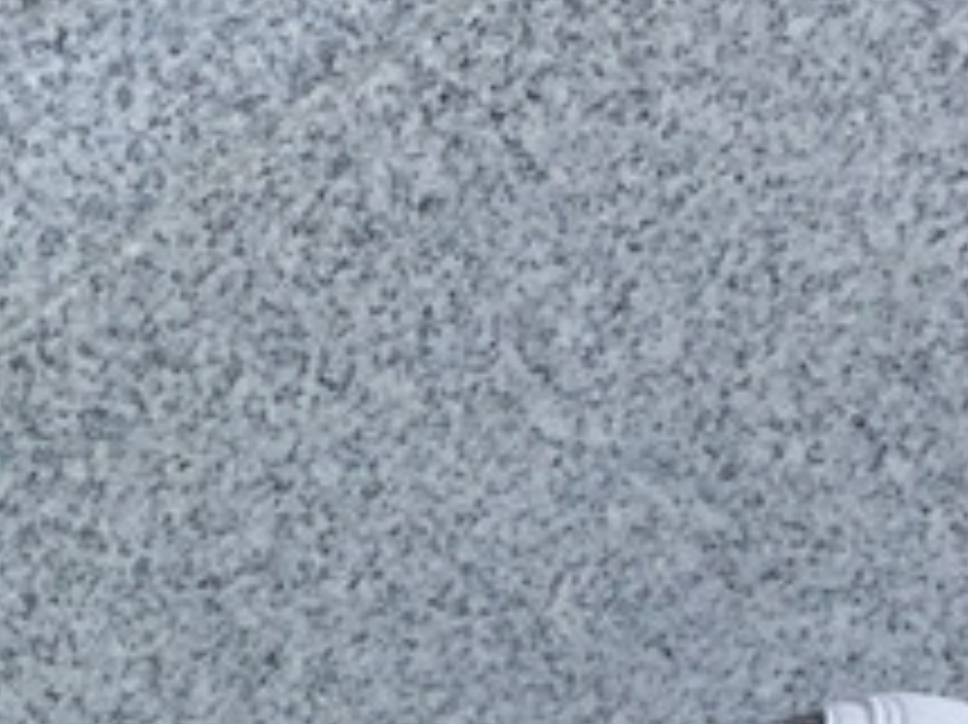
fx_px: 3633
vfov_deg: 11.1
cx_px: -81
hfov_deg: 14.8
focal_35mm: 130
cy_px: 992
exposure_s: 1/473
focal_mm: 3.3
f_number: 2.4
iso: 25
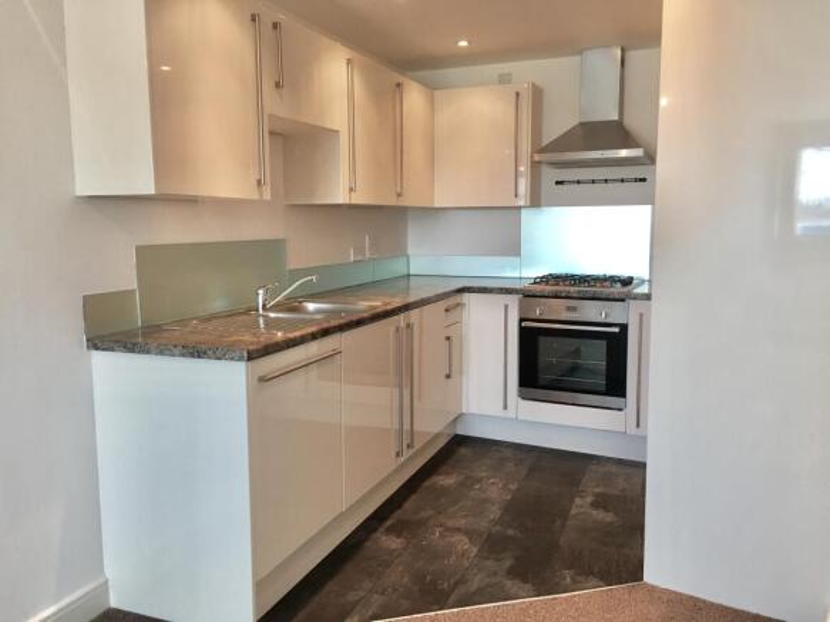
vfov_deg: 48.2
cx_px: 415
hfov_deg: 61.7
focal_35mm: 29
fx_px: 695
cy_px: 311
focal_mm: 4.15
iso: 50
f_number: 2.2
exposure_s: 1/33
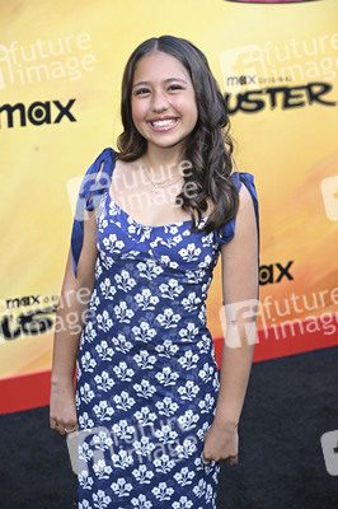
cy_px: 254
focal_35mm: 79
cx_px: 169
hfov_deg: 17.2
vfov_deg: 25.7
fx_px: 1114
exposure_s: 1/200
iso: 1250
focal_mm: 79
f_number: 5.6
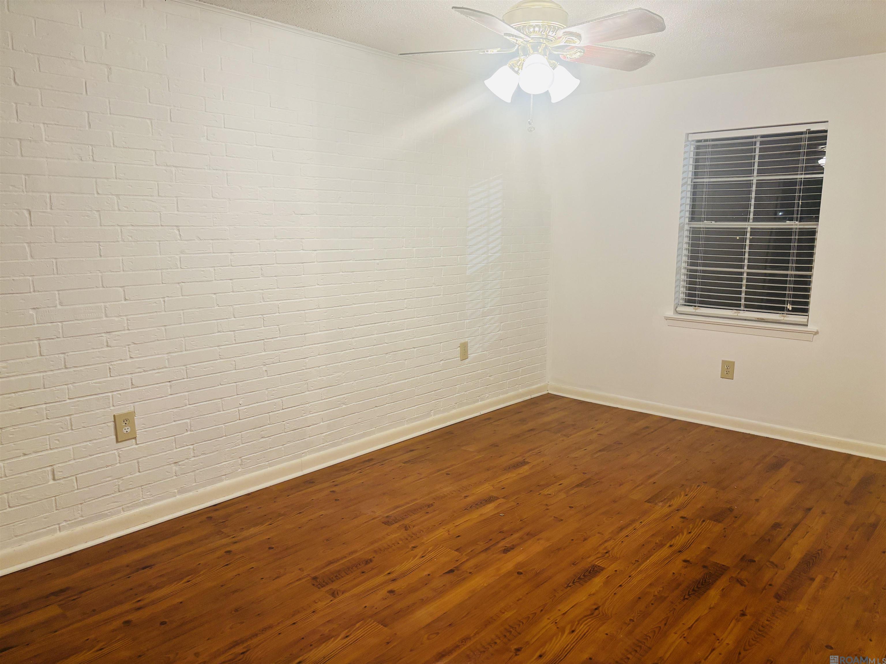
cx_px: 443
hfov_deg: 67.3
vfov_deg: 53.1
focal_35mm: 26
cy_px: 332
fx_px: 665
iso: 125
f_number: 1.6
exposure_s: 1/60
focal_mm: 5.96
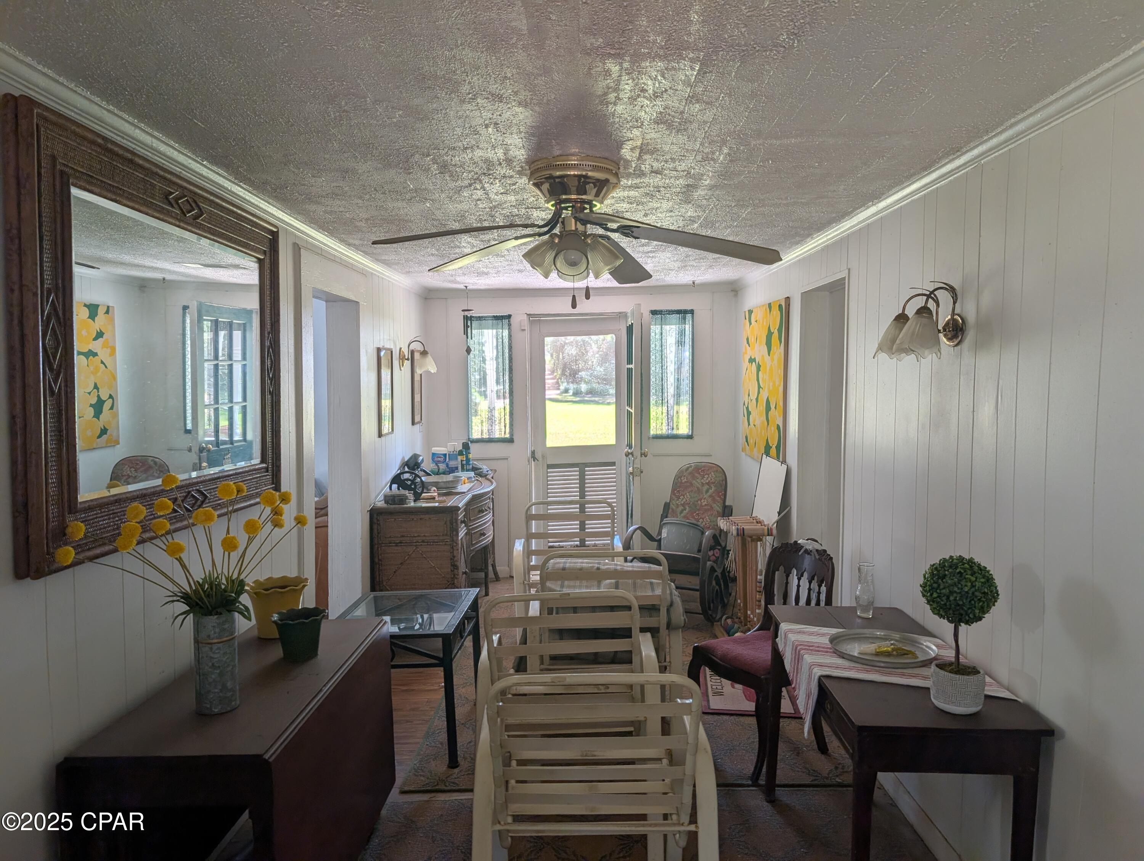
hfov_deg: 71.5
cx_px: 572
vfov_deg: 56.9
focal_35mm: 24
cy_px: 430
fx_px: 794
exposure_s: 1/165
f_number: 1.68
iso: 29
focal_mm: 6.9
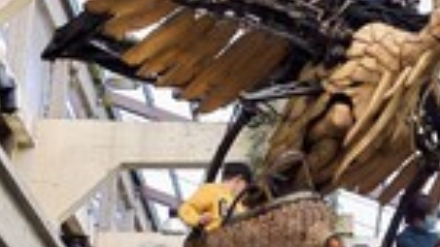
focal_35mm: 117
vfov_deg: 10.3
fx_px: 1365
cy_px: 67
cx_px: 284
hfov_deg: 18.3
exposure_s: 1/400
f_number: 9
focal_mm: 40
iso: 800
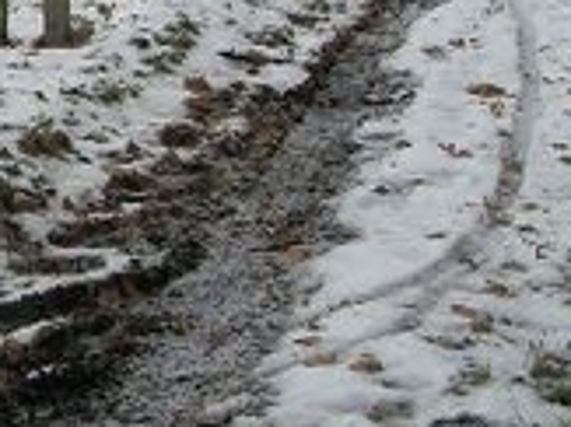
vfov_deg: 9.9
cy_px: -119
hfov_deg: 12.8
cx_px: -245
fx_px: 2423
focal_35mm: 147
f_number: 3.2
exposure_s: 1/400
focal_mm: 7.1
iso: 80
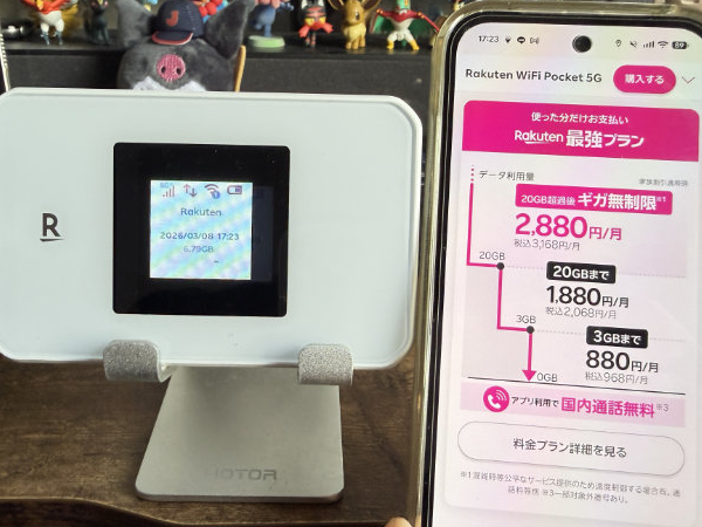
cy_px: 284
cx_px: 356
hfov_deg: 63.4
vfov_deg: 49.7
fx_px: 568
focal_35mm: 28
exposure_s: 1/80
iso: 320
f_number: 2.2
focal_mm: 2.2
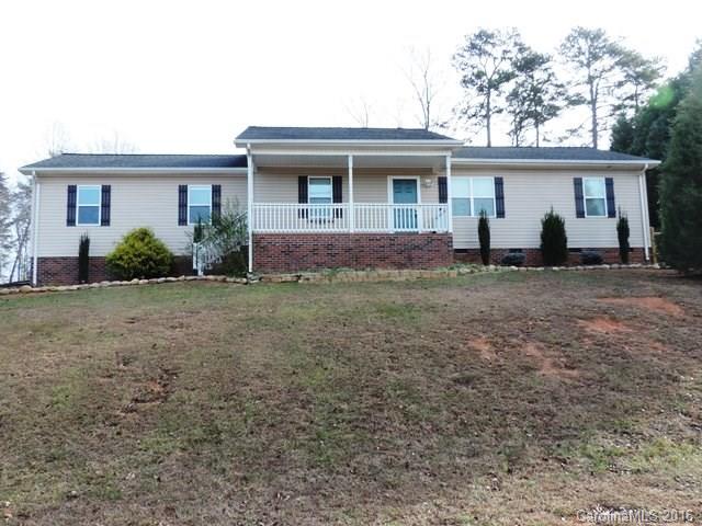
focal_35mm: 33
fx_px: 669
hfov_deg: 55.4
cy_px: 263
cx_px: 351
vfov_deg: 42.9
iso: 80
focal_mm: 5.8
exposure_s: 1/250
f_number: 3.2
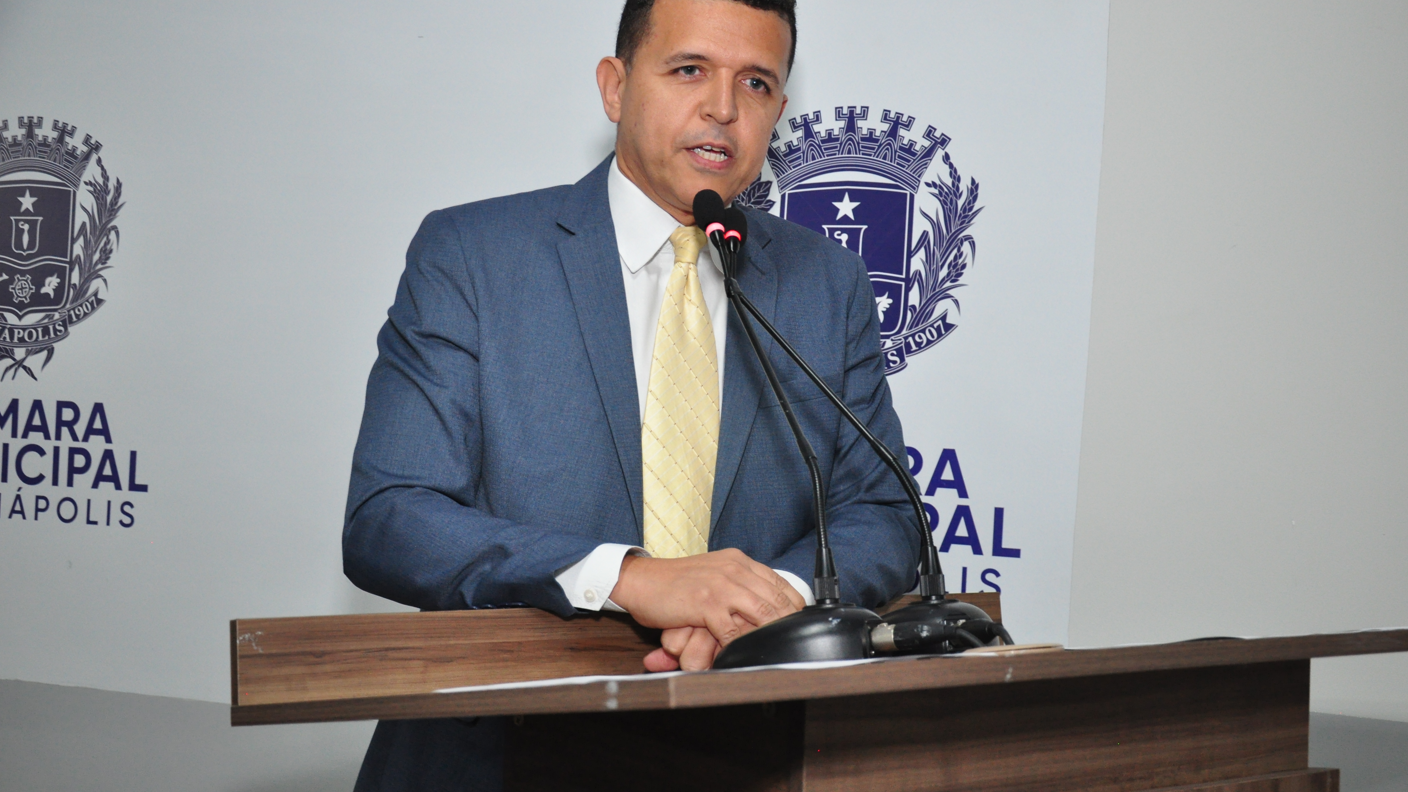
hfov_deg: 33.3
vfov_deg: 19.1
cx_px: 705
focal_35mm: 63
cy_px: 417
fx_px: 2352
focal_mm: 40
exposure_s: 1/80
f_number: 5
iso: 1000
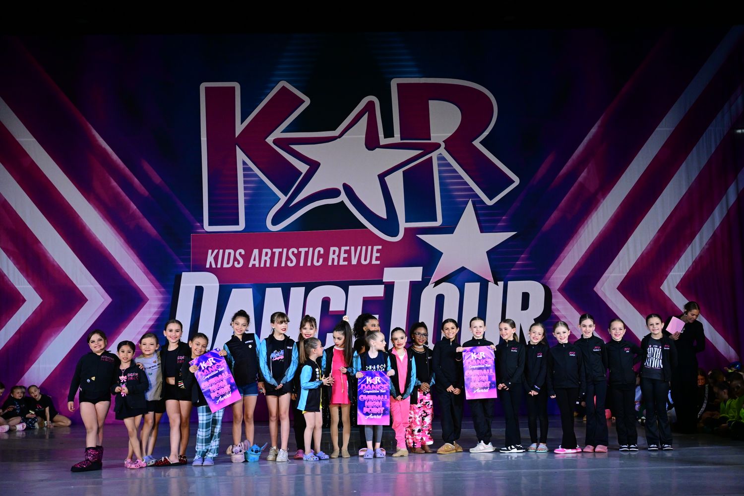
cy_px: 248
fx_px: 847
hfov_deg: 47.4
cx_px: 372
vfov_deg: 32.6
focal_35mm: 41
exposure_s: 1/800
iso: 3200
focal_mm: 41
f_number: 3.5
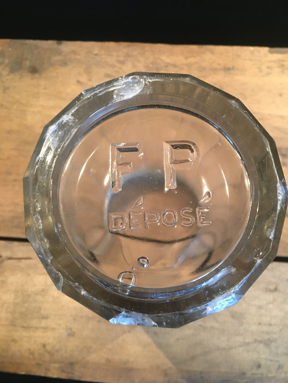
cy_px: 192
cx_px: 144
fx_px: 322
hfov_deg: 48.2
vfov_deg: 61.7
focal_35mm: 29
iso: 200
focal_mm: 4.15
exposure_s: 1/33
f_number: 2.2
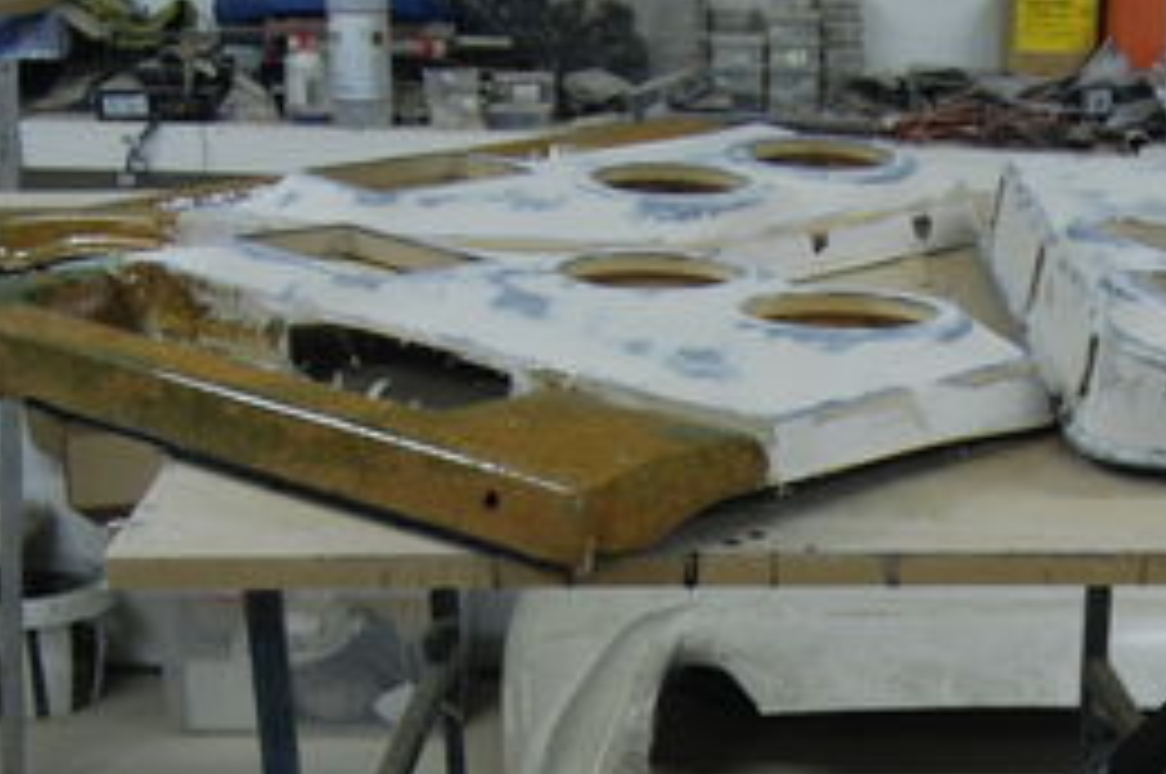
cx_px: 972
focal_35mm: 74
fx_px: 2394
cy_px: 914
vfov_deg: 17.6
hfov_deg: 26.7
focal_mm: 20
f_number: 3.8
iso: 800
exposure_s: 1/25
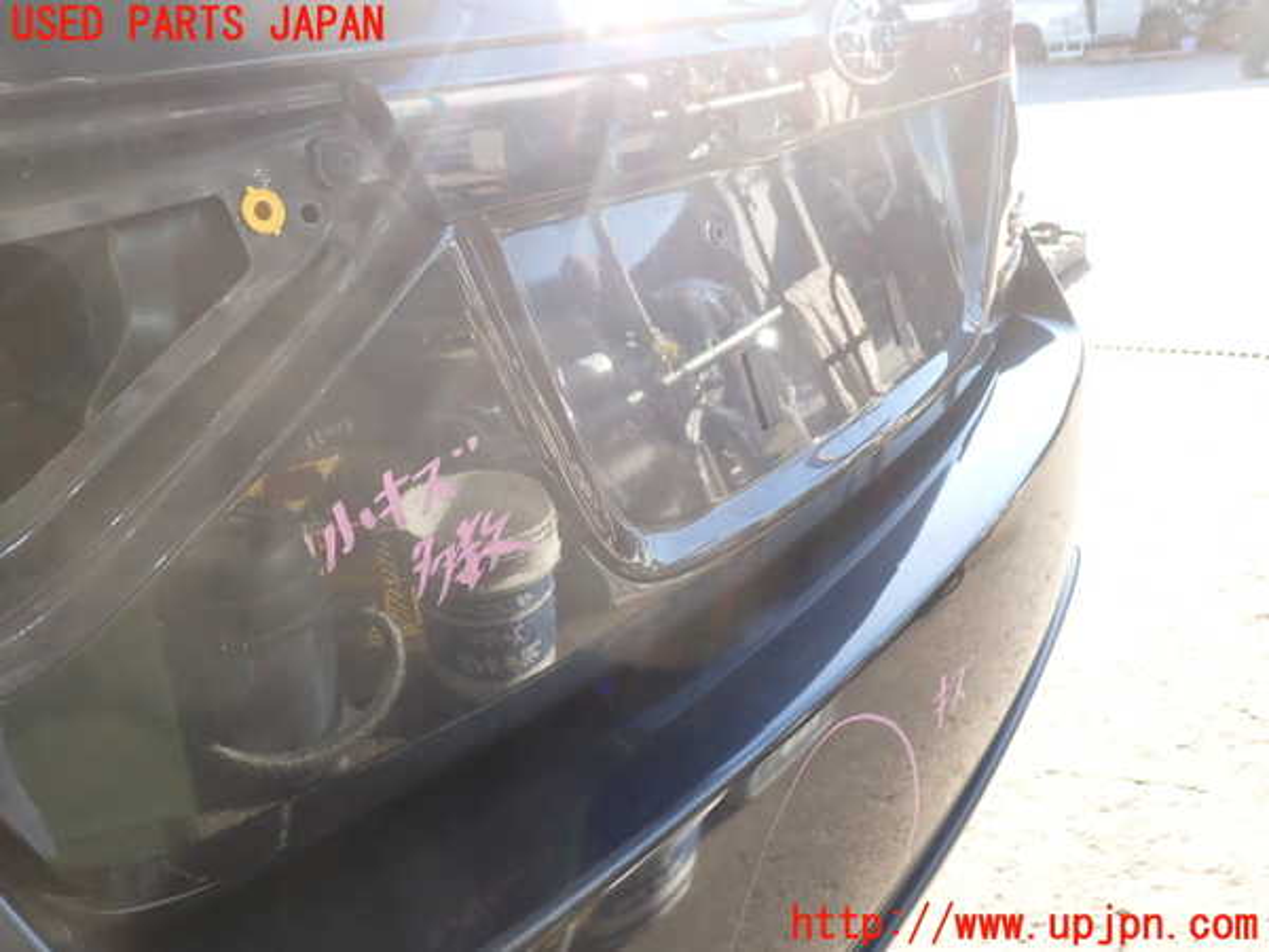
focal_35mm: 30
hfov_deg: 60.0
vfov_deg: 46.8
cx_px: 634
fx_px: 1100
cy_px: 476
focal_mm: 5.4
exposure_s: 1/125
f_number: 3.2
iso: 100
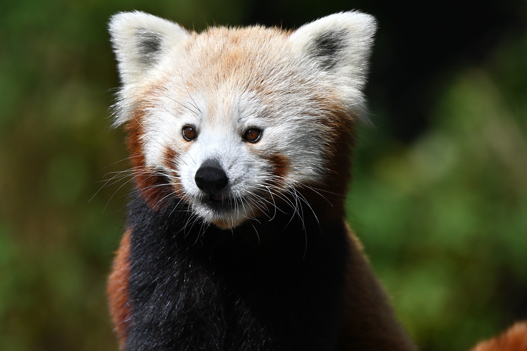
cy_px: 176
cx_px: 264
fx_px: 5851
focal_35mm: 400
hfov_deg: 5.2
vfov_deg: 3.4
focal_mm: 400
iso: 800
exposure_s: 1/4000
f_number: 8
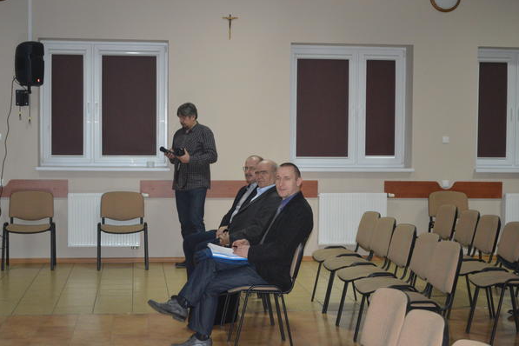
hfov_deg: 30.1
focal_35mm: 67
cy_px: 173
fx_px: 966
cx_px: 261
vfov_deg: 20.3
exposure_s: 1/60
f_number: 5.3
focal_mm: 44
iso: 2200
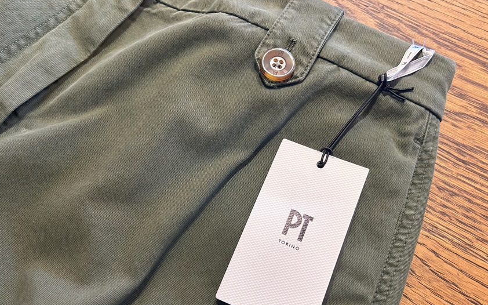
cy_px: 175
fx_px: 439
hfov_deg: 58.1
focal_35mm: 33
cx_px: 237
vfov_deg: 38.2
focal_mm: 5.7
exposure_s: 1/55
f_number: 1.5
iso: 125
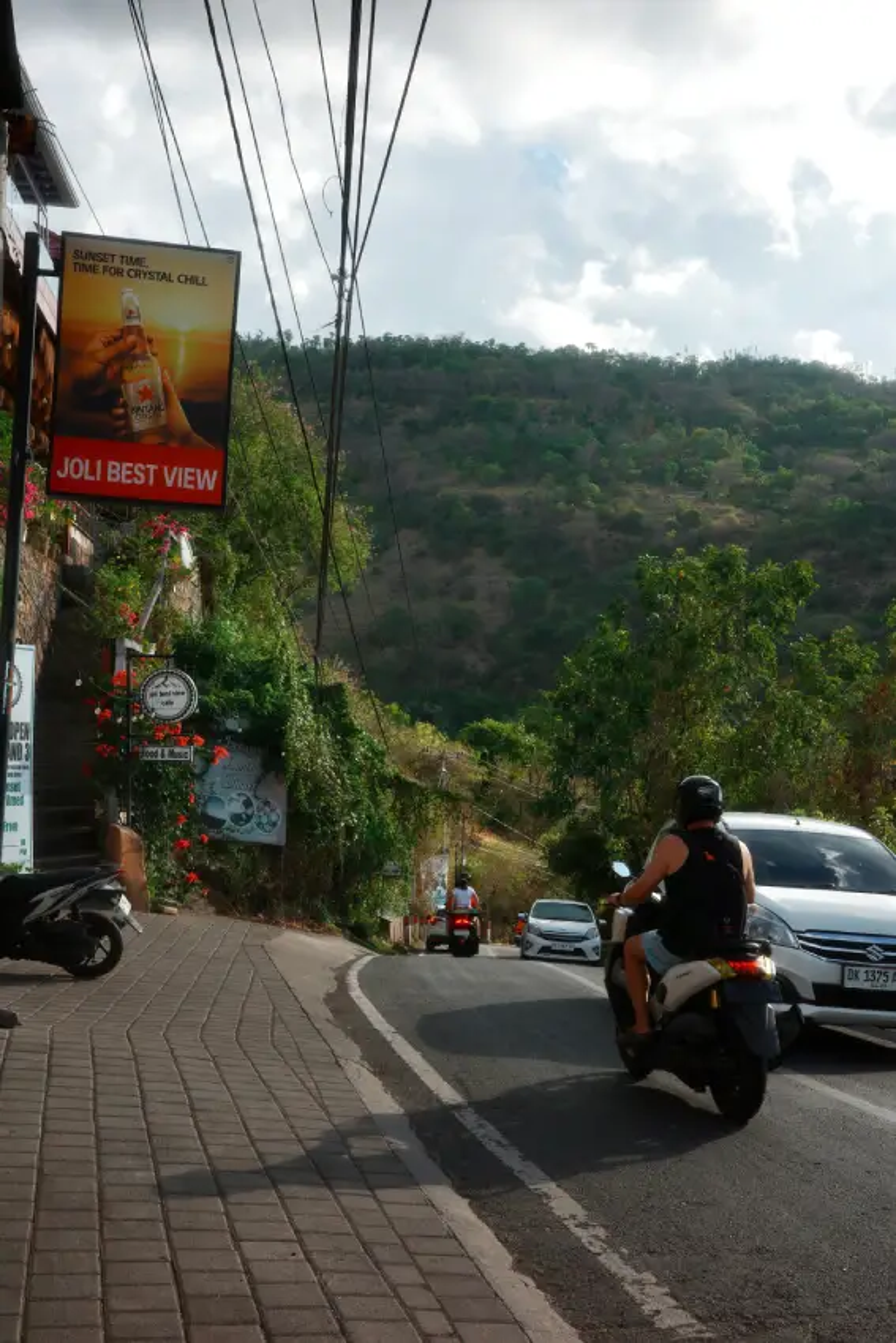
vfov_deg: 48.5
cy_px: 672
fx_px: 1493
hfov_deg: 33.4
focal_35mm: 40
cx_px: 448
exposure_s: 1/640
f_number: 5.6
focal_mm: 26
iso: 200
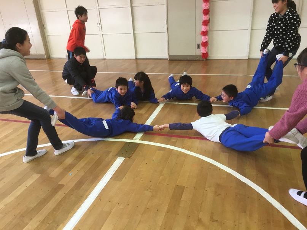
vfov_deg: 48.2
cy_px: 115
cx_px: 154
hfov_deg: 61.7
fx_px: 257
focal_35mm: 29
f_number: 2.2
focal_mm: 4.15
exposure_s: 1/30
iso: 32
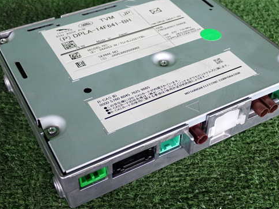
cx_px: 150
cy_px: 95
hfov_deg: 37.5
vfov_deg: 28.6
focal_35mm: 51
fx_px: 411
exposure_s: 1/125
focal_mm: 7.31
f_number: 2.8
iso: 200
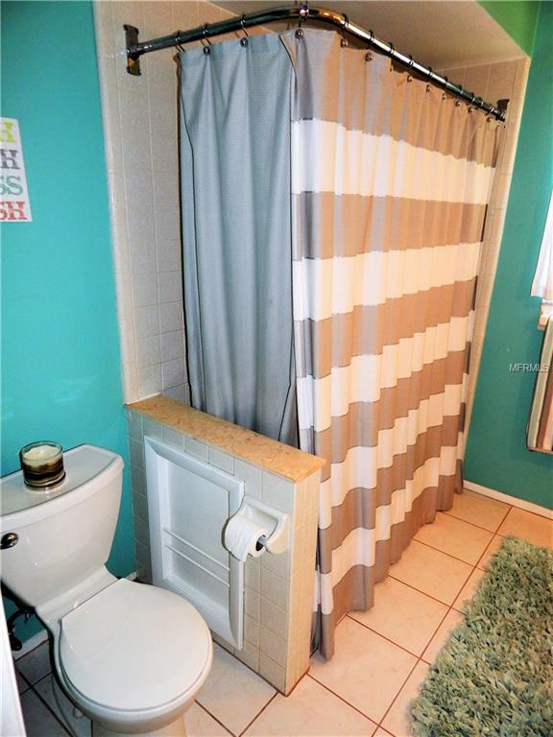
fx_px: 469
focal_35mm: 22
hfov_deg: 61.1
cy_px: 368
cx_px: 276
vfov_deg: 76.4
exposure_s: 1/30
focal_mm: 4
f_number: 3
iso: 200
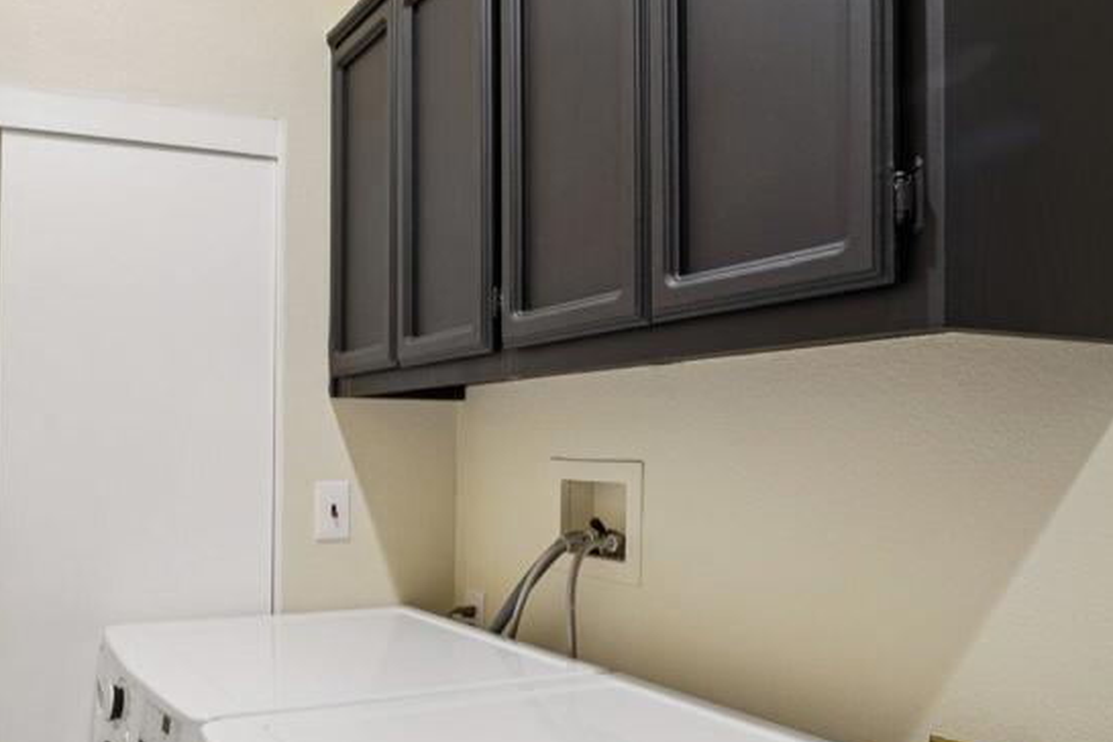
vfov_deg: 43.3
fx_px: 927
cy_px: 457
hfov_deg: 59.6
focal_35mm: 30
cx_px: 322
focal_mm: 16
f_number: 8
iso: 400
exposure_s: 1/8
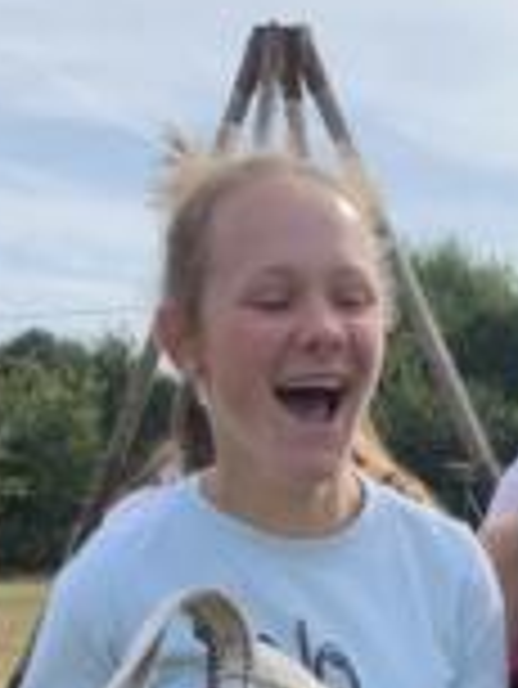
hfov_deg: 17.1
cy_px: 989
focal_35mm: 85
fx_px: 1694
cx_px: 484
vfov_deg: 20.2
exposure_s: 1/1513
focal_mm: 4.25
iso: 25
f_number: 1.8
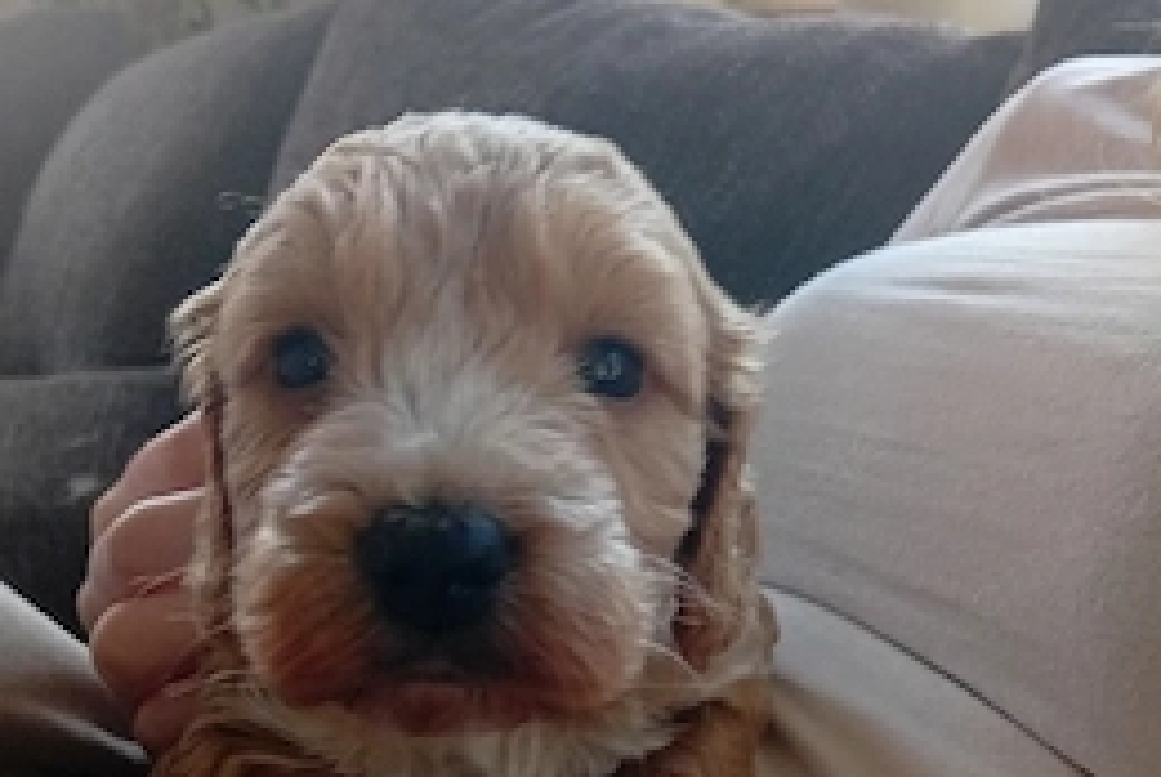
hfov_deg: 45.3
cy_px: 567
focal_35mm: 43
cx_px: 509
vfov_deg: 30.8
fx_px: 1388
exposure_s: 1/50.3
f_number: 1.8
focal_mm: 3.84
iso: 218
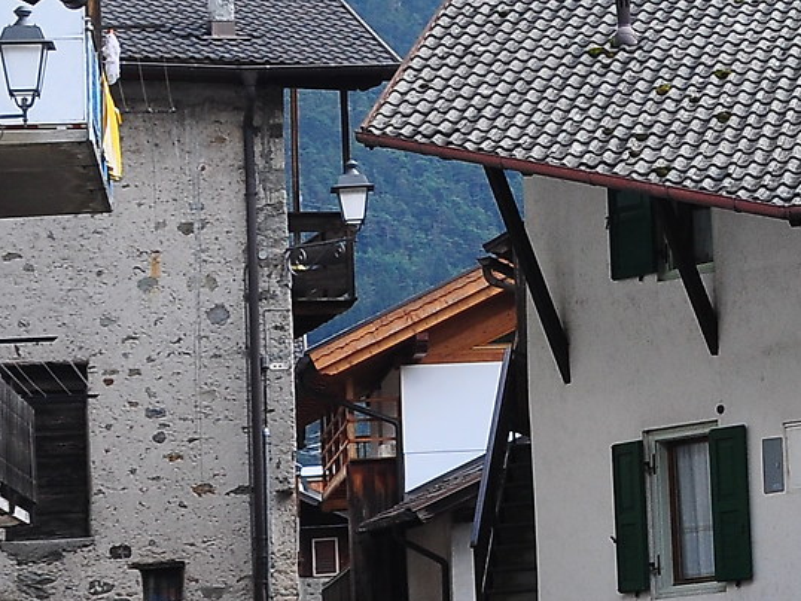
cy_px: 186
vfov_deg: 8.9
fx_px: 3866
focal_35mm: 167
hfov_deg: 11.4
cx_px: 1185
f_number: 5.6
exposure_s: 1/320
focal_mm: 26
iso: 250
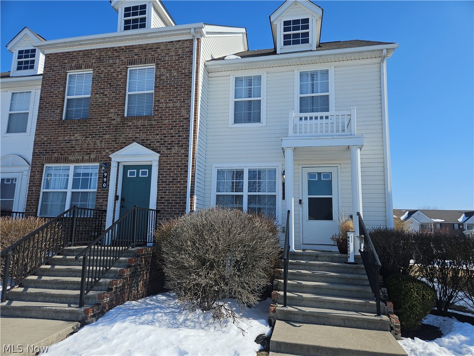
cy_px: 178
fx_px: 315
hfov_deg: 73.9
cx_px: 237
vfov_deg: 58.9
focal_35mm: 23
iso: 25
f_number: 1.8
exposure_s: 1/2192
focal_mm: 5.4
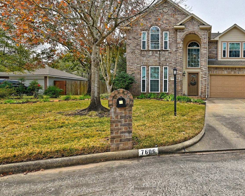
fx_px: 174
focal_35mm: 24
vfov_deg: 58.8
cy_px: 97
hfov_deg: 63.4
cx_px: 200
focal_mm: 14
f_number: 8
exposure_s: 1/640
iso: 400
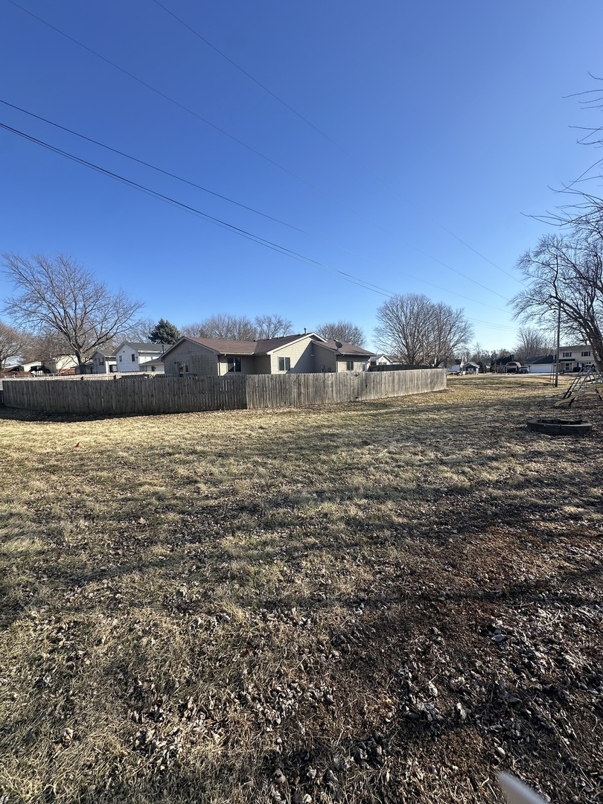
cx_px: 302
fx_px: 325
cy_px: 402
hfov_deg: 85.7
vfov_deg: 102.1
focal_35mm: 14
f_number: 2.2
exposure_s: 1/1319
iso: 50
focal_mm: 2.22
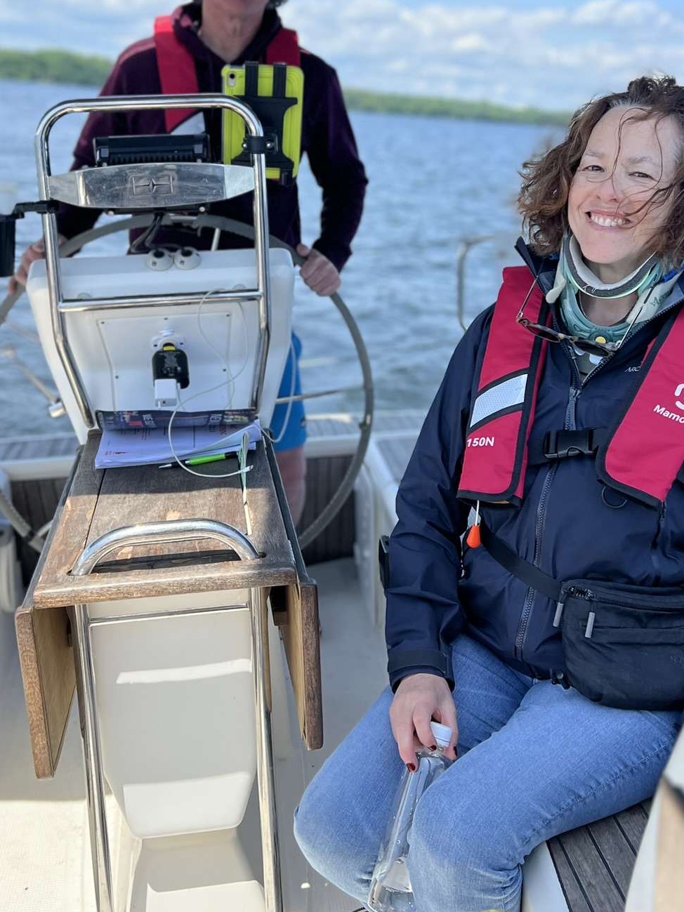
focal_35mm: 41
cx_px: 327
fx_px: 1080
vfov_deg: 45.0
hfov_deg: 35.1
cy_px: 296
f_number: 1.5
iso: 50
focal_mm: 5.7
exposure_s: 1/2695
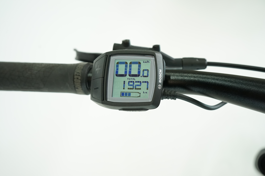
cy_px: 88
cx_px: 132
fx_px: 272
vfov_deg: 35.9
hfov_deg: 51.9
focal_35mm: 37
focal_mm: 37
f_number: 5.6
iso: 2500
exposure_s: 1/200
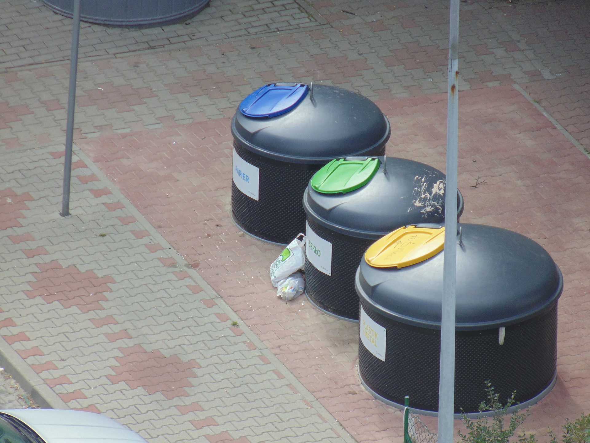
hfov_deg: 3.4
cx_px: 295
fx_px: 9886
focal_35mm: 580
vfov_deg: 2.6
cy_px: 222
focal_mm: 104
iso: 100
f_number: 5.9
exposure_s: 1/250
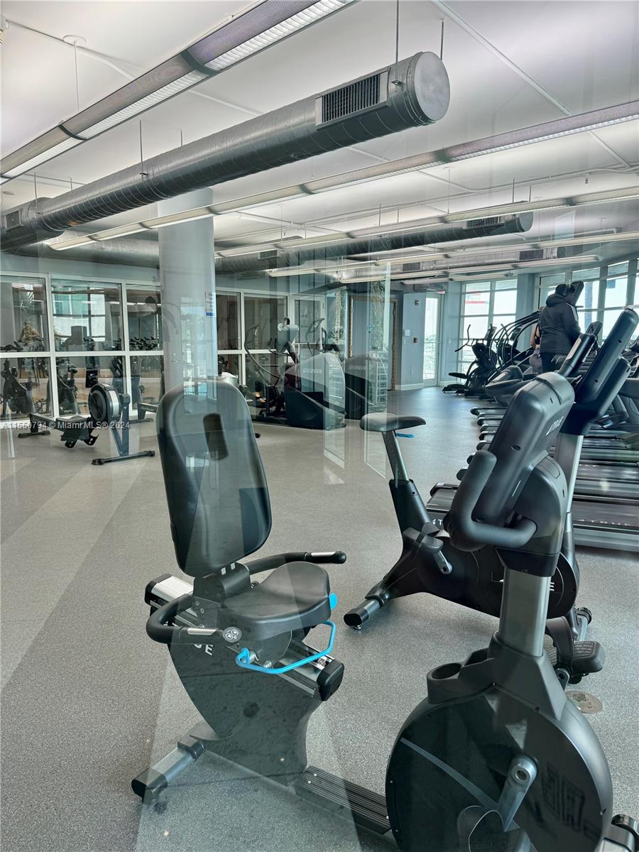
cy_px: 426
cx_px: 320
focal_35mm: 24
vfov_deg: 71.6
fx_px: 591
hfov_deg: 56.8
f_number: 1.78
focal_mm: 6.86
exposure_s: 1/120
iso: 80
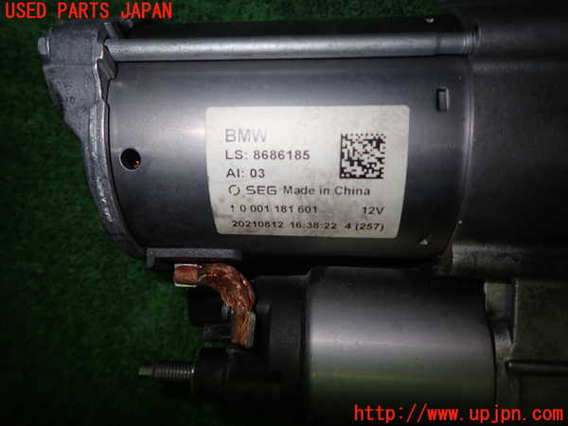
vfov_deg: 54.9
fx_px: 410
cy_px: 213
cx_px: 284
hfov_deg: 69.4
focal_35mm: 25
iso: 200
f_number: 5.6
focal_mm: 4.5
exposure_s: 1/30
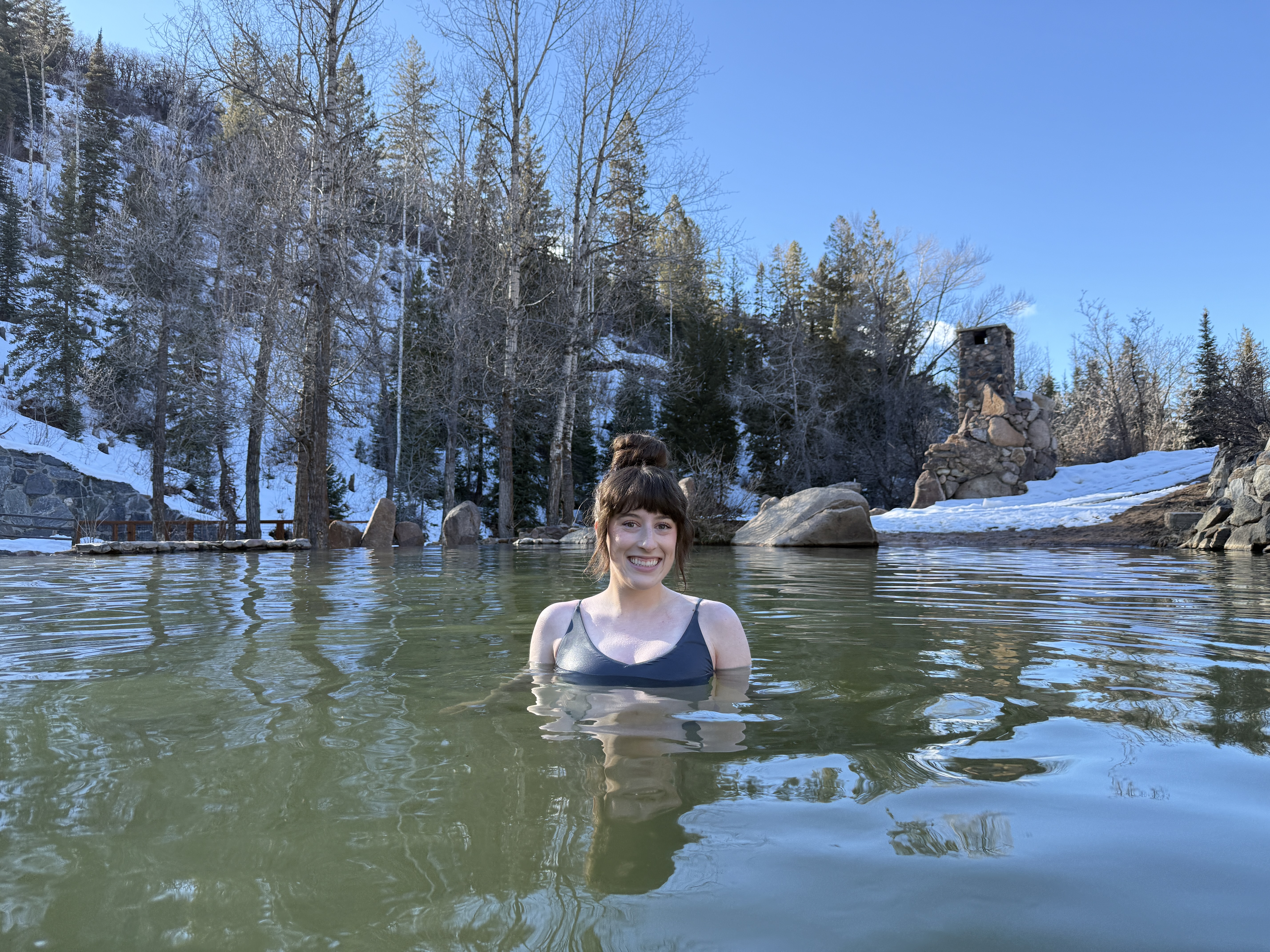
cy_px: 476
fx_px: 881
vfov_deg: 56.8
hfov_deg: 71.6
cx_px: 635
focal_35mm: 24
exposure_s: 1/1211
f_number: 1.78
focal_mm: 6.76
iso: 100
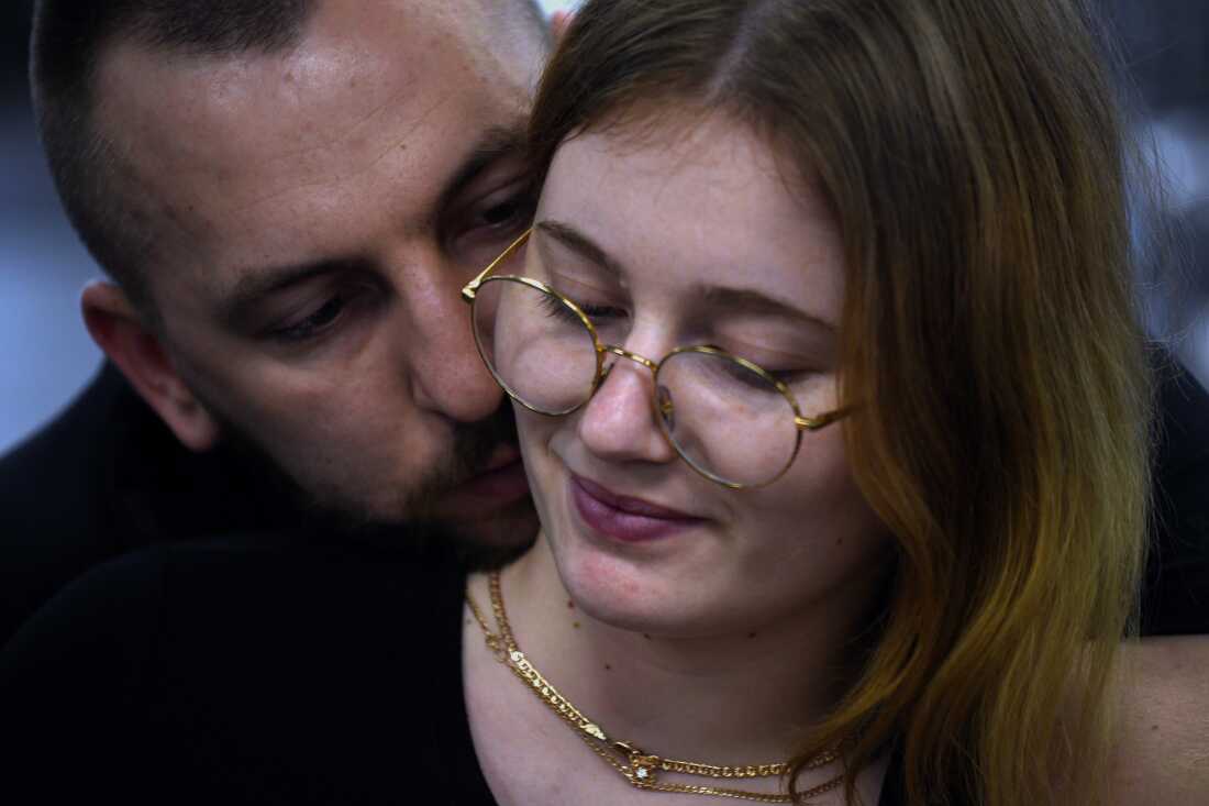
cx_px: 604
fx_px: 6044
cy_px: 403
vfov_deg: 7.6
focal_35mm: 180
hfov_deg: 11.4
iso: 1250
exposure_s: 1/200
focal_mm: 180
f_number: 4
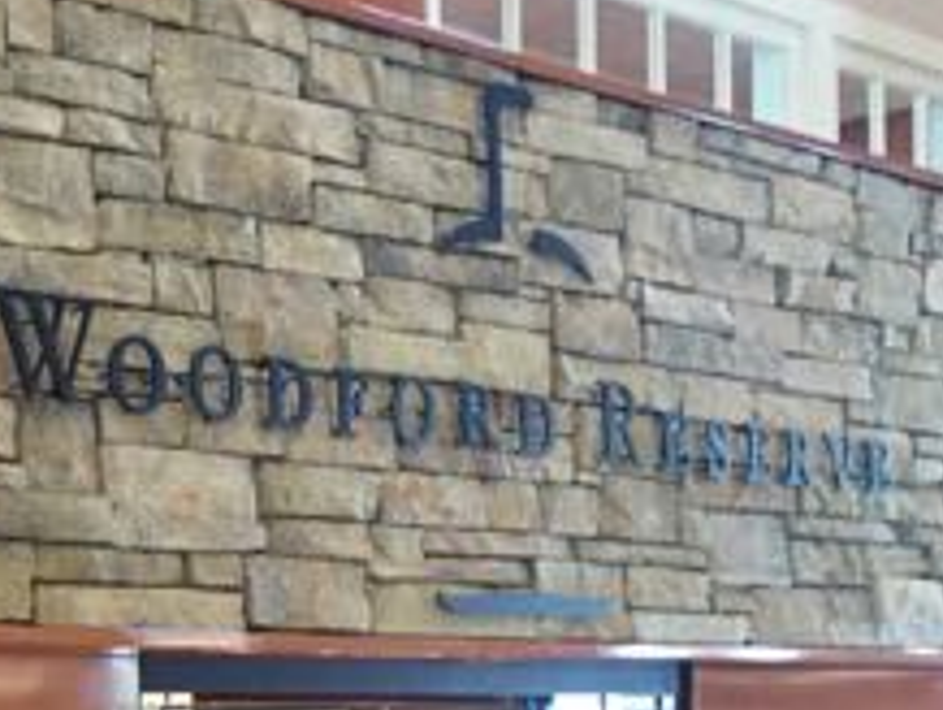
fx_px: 2318
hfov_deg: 22.2
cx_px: 9
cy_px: 762
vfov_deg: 16.9
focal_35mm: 85
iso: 250
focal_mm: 4.15
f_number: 2.2
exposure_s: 1/30
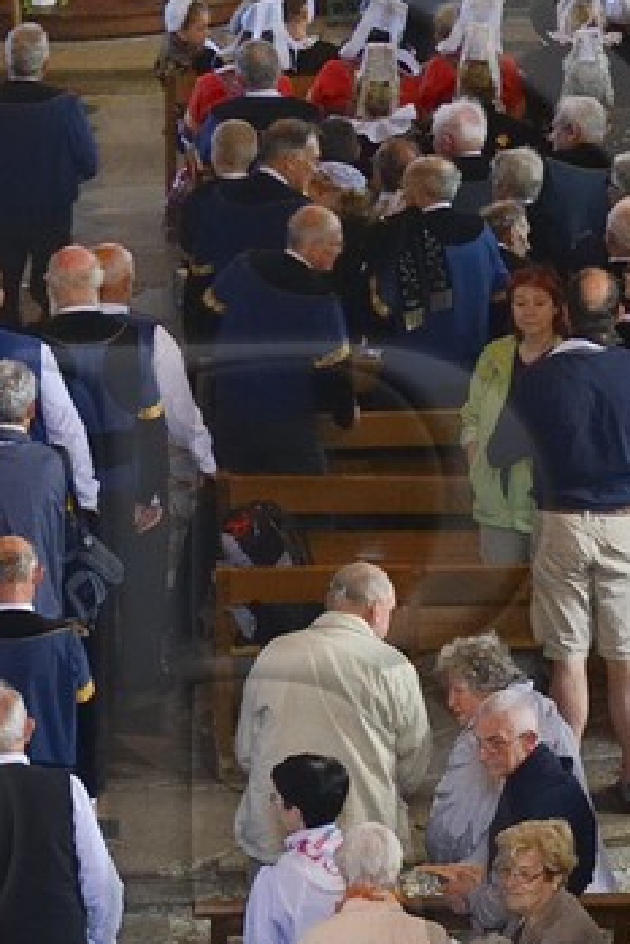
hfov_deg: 6.0
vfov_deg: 9.0
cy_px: 682
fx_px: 6005
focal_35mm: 229
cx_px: 57
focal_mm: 50
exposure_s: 1/50
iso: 1600
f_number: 4
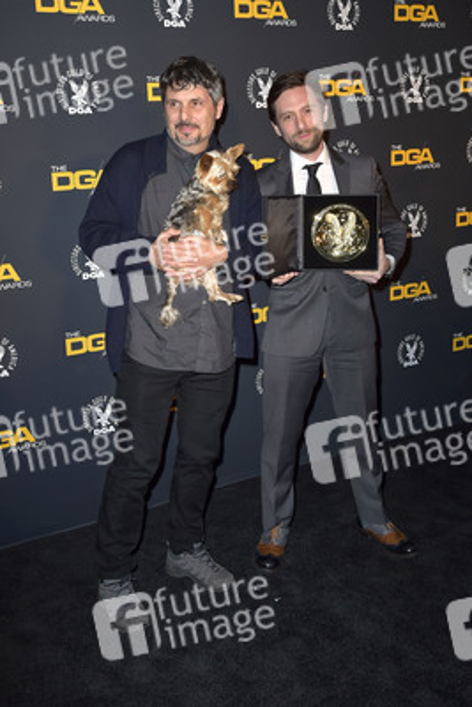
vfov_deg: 50.7
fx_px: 747
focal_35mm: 38
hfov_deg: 35.1
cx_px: 236
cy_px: 354
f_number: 6.3
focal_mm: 38
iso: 500
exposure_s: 1/250
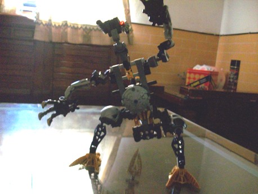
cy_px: 97
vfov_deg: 44.2
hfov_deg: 56.8
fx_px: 239
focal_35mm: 32
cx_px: 129
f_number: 2.8
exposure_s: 1/8
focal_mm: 5.7
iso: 160
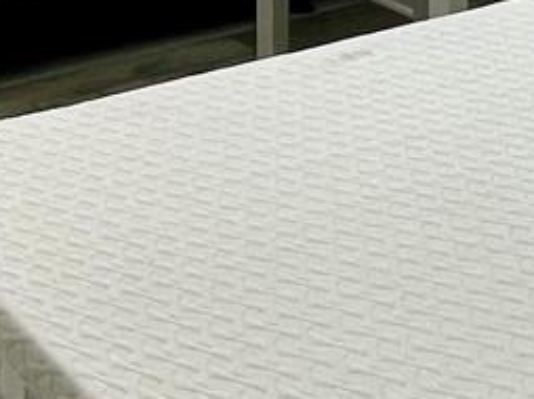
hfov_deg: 21.9
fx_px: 1264
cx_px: -128
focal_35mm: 82
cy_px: -399
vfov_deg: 14.8
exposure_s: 1/120
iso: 80
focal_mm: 1.57
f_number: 1.8
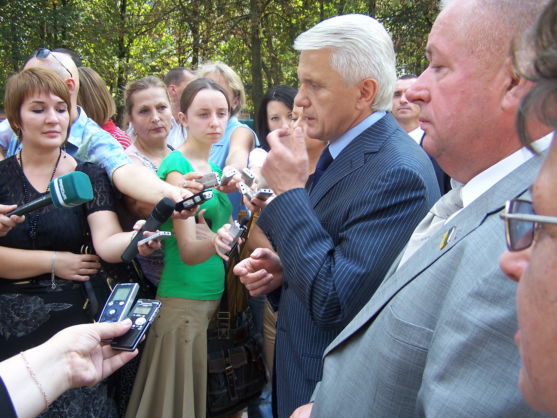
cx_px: 278
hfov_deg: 49.0
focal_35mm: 38
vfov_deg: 37.7
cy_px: 209
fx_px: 611
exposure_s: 1/125
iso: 80
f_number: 2.8
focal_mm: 6.3
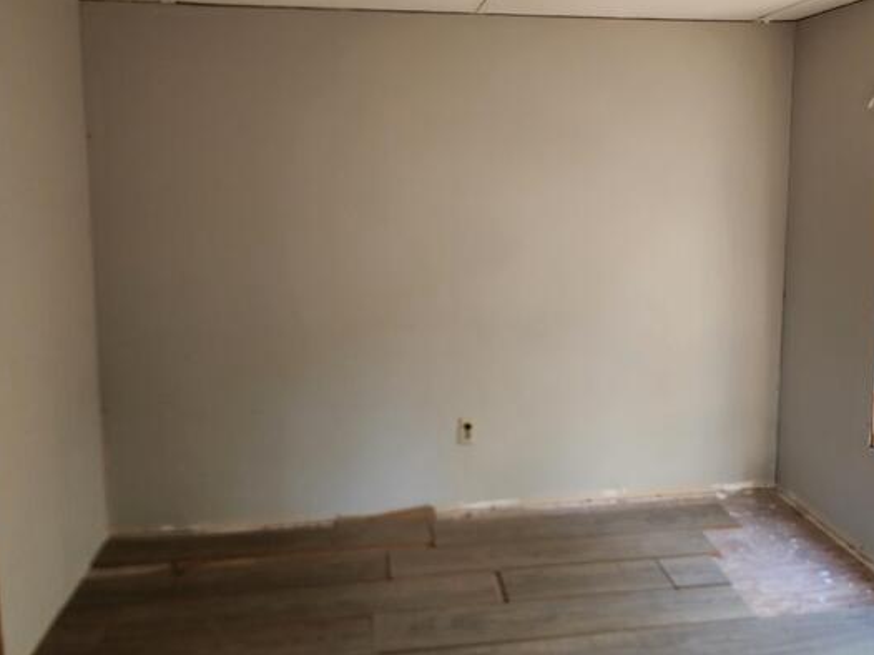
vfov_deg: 49.4
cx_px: 464
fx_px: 707
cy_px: 258
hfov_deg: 63.4
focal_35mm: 28
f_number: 1.8
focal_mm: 6.4
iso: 500
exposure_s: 1/120
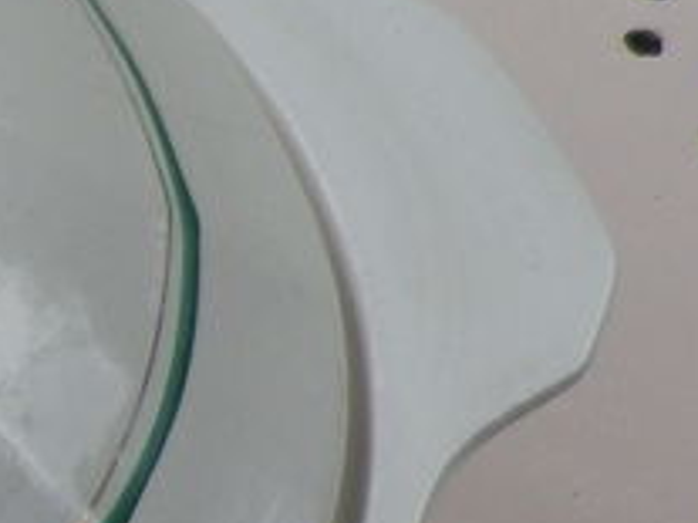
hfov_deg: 14.0
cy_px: 597
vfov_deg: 12.0
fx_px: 2438
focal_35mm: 121
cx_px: -654
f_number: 3.5
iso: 80
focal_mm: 4.5
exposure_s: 1/320
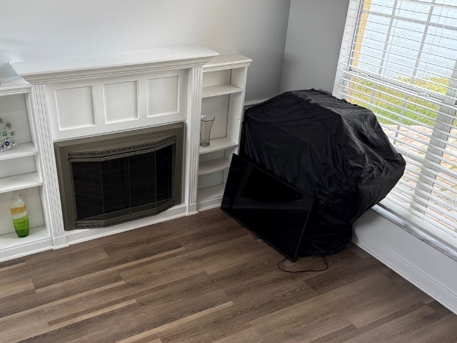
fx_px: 462
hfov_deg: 52.1
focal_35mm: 35
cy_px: 201
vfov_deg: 40.6
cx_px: 172
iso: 200
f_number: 1.78
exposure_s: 1/240
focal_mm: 6.76
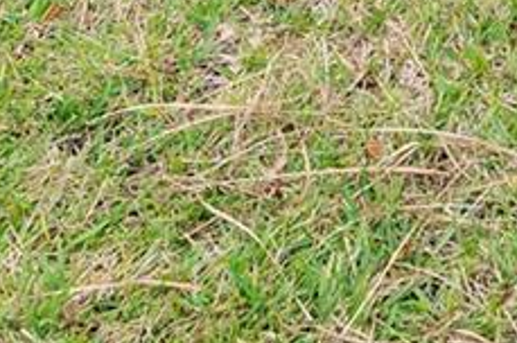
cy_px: -760
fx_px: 1606
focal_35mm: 112
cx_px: 844
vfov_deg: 9.2
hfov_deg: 16.2
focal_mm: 16
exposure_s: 1/800
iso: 320
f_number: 8
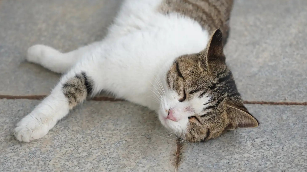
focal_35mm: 90
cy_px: 83
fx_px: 734
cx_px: 159
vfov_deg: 13.4
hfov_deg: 23.6
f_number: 2.8
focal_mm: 46.6
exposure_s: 1/100
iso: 100
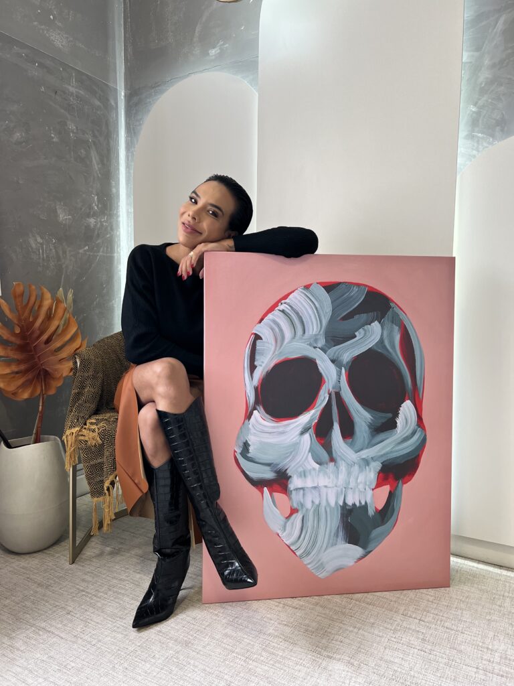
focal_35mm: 26
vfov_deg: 67.3
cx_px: 257
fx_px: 515
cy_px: 343
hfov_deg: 53.1
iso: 125
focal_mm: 5.7
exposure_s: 1/120
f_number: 1.5
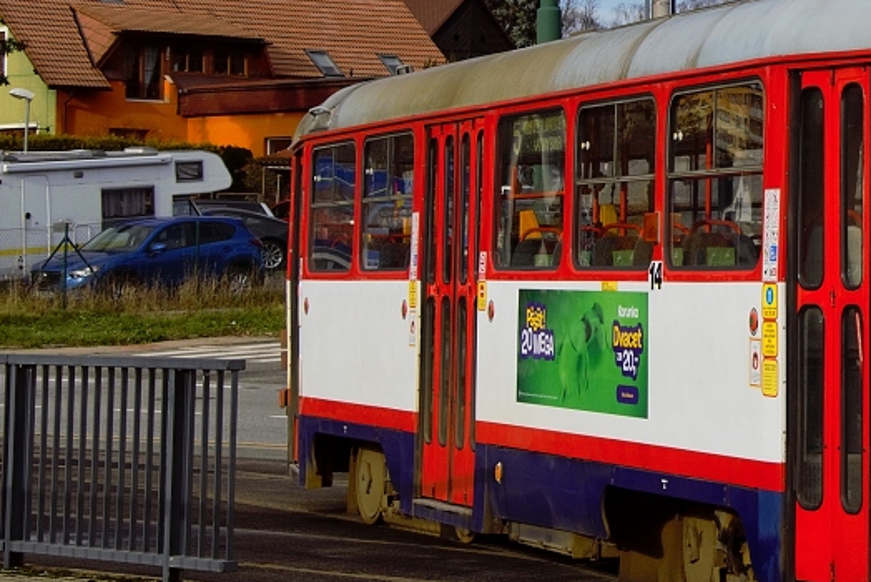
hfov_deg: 16.7
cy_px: 91
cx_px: 866
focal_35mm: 120
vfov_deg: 11.4
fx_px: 2908
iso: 200
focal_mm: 35
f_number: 8
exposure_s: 1/640
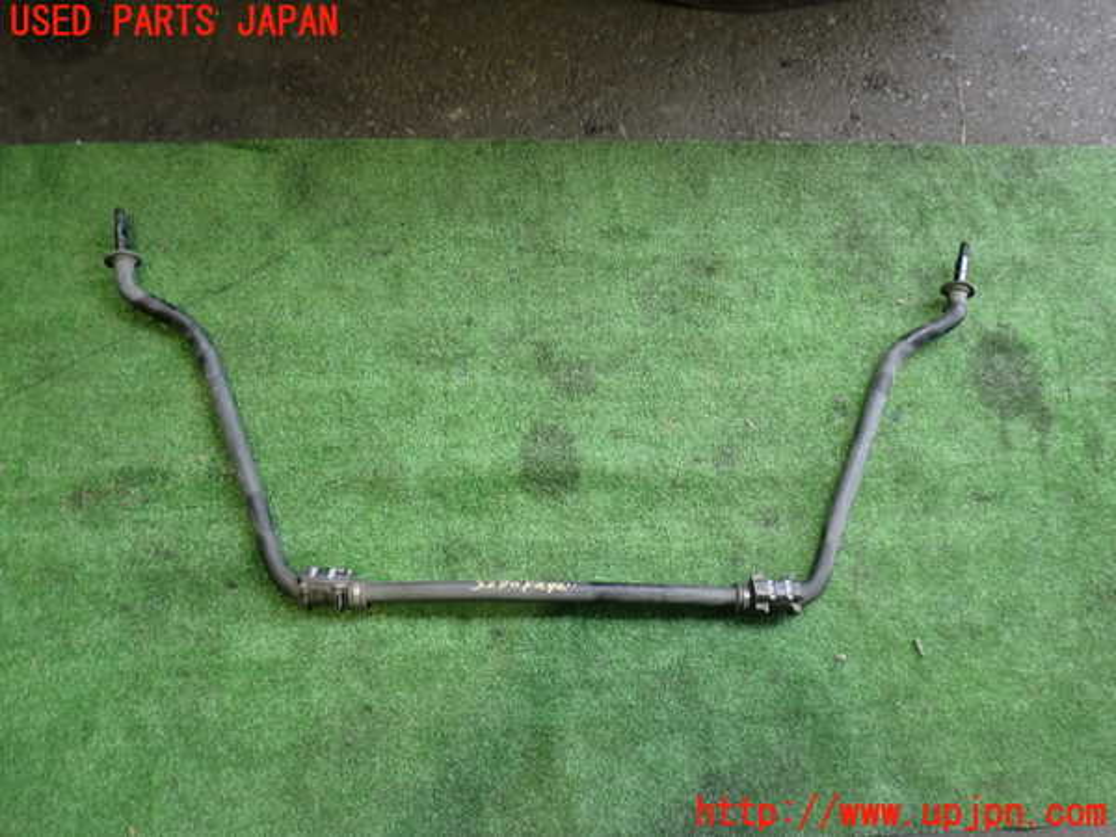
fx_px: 967
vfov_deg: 46.8
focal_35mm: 30
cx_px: 558
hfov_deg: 60.0
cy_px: 418
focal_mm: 5.4
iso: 200
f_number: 2.3
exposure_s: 1/30
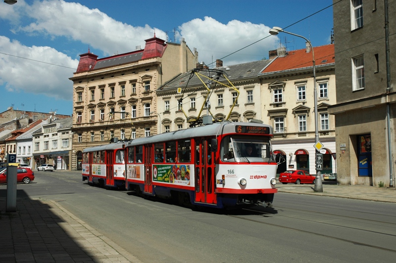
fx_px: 478
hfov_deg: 45.0
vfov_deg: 30.8
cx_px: 198
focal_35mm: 44
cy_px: 132
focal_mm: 29
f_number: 9
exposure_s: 1/800
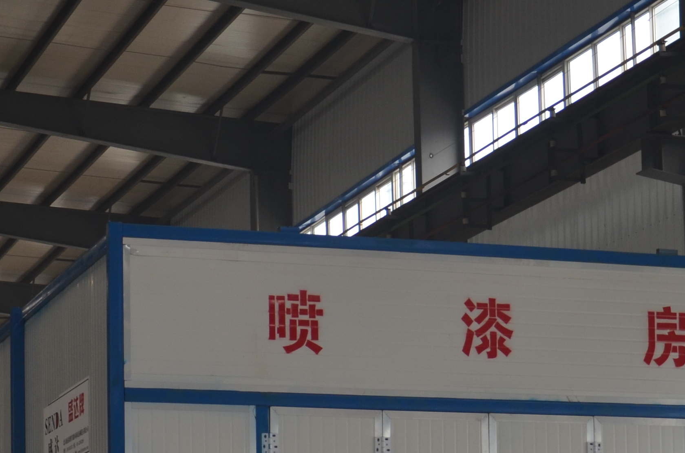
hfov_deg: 15.5
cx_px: 502
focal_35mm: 132
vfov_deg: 10.2
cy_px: 544
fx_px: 2507
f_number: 4.2
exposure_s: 1/125
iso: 200
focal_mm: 30
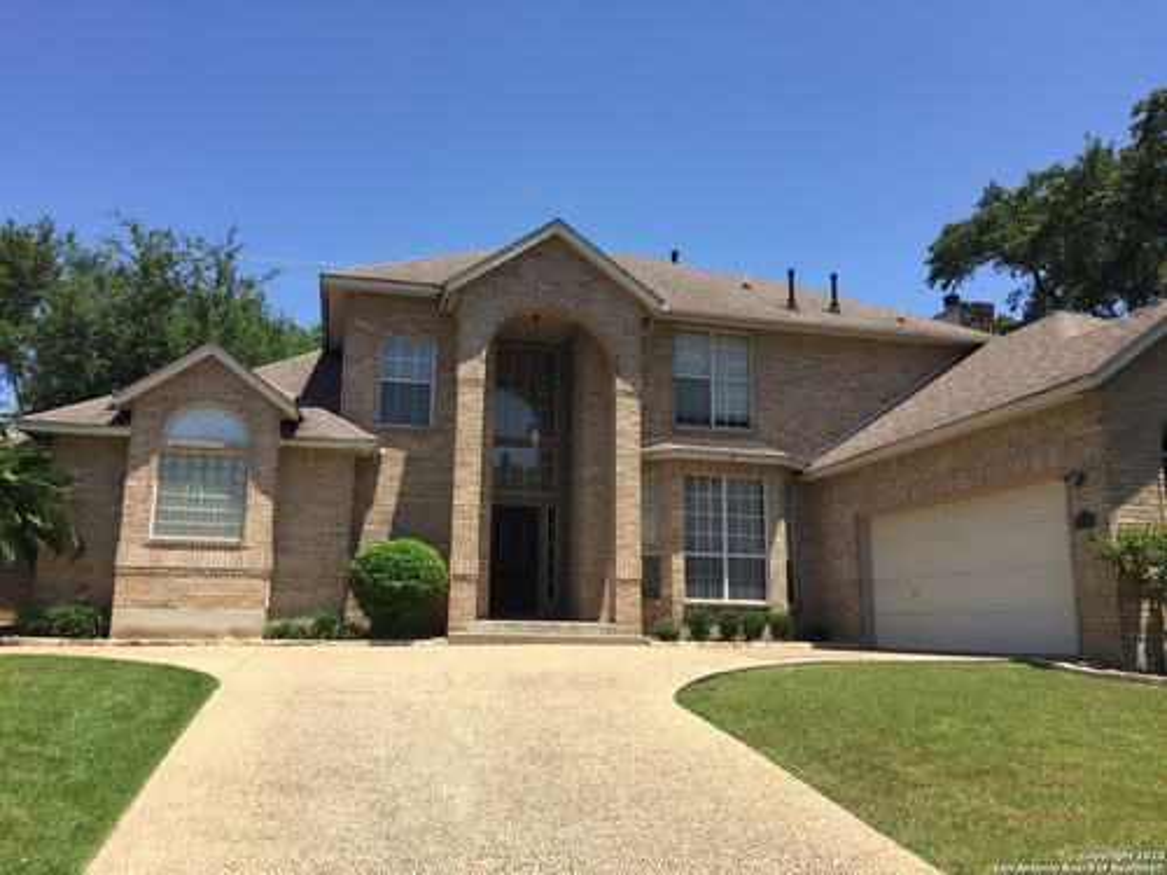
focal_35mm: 29
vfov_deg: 48.2
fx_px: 978
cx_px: 584
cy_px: 438
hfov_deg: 61.7
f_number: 2.2
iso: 32
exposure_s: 1/1799
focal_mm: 4.15
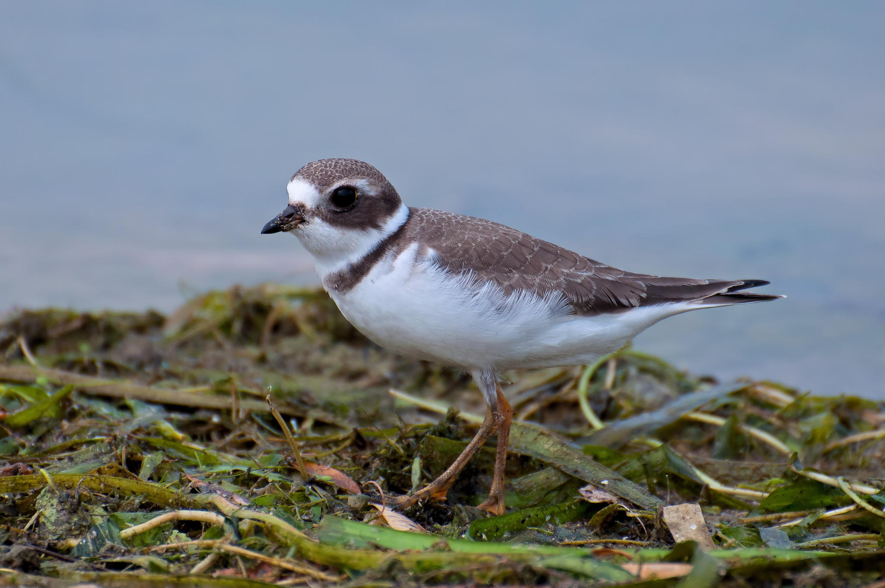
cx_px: 442
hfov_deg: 4.6
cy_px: 294
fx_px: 11048
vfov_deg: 3.0
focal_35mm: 450
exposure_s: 1/1250
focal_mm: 300
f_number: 8
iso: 400
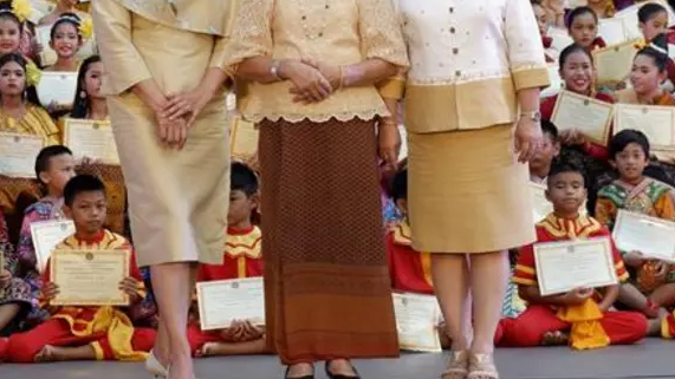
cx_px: 307
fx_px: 1843
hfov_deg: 20.7
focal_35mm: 103
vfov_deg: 11.7
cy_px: 89
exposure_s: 1/140
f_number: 5.6
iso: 320
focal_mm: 48.4
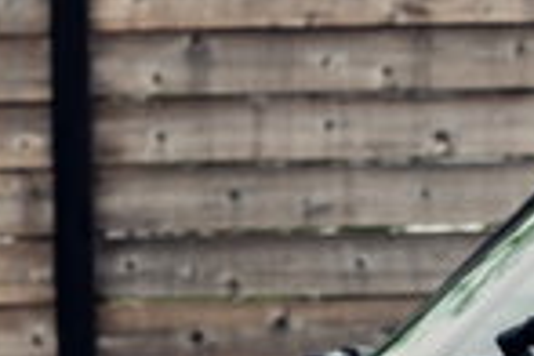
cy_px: 652
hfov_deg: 8.4
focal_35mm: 243
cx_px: 581
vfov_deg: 5.6
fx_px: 3604
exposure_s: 1/50
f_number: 4.5
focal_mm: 35
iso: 320
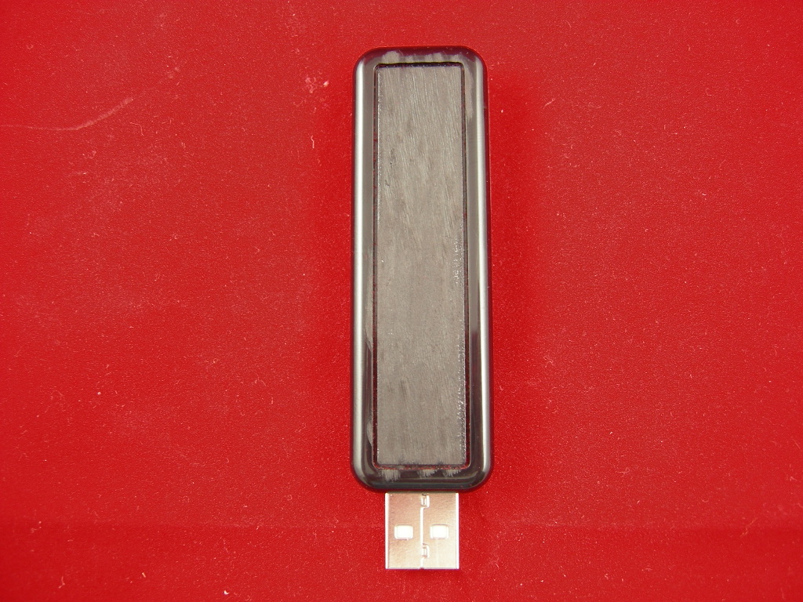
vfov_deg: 39.7
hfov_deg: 51.4
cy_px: 301
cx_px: 402
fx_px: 835
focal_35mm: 36
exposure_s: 1/26.2
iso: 64
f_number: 2.7
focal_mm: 7.5
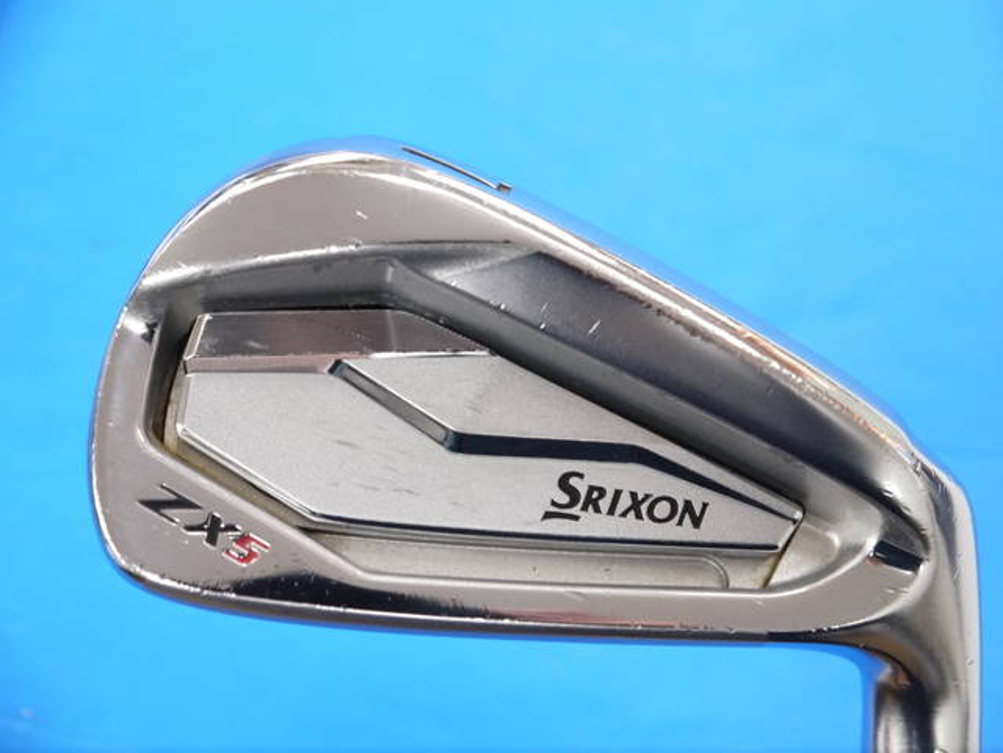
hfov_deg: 23.3
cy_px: 376
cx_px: 502
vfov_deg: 17.6
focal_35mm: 84
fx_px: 2434
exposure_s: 1/80
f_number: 5.6
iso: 800
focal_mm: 42
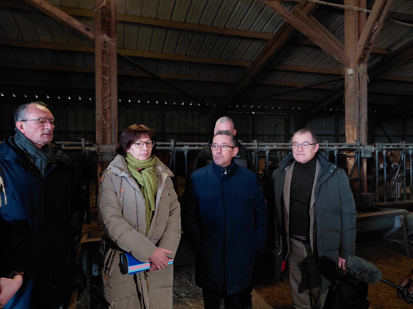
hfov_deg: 69.4
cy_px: 154
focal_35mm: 25
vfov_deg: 54.9
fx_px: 298
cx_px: 206
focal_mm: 4.69
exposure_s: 1/25
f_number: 1.8
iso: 320
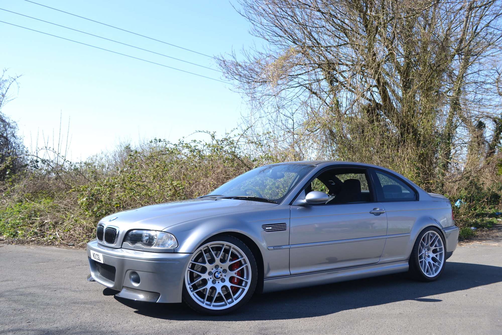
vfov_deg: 40.0
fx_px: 460
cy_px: 168
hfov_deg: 57.2
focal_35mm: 33
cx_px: 251
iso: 100
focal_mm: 22
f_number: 6.3
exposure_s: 1/160
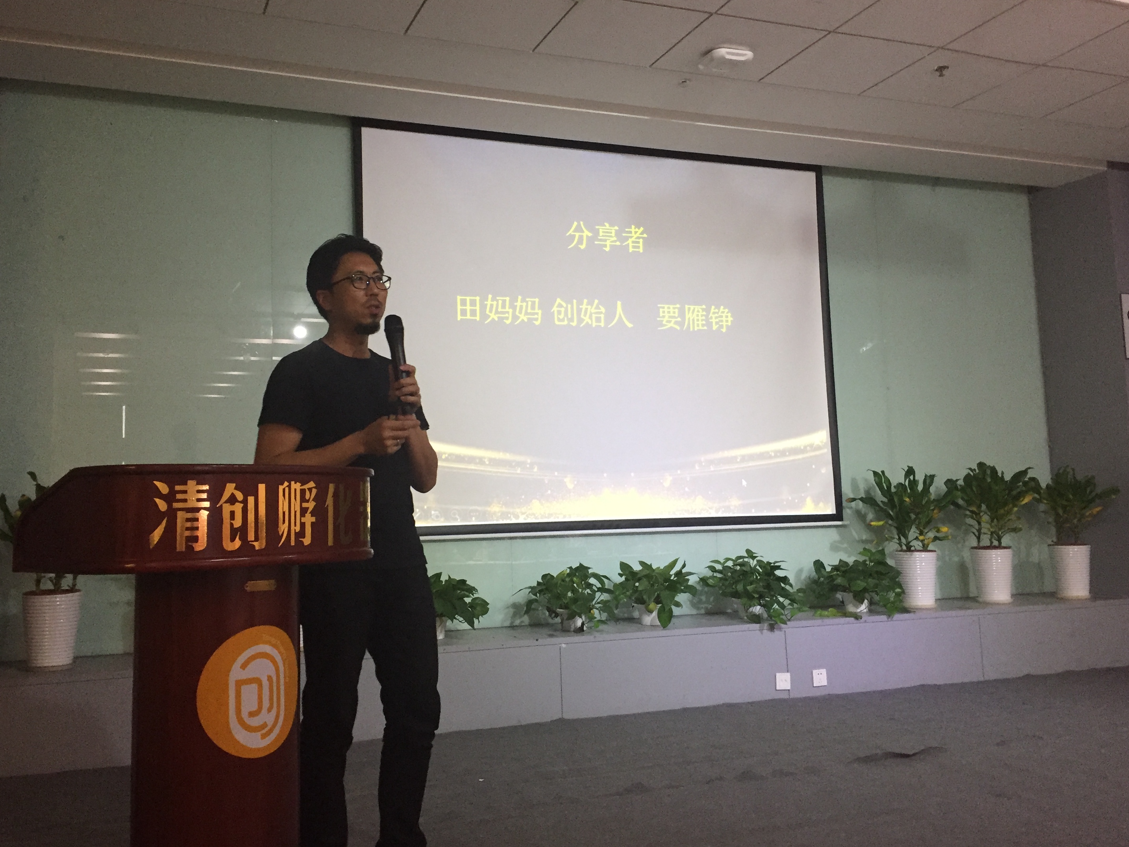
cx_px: 529
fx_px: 1076
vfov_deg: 42.9
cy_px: 389
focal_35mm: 33
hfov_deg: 55.3
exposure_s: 1/33
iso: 200
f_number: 2.2
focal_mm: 4.15
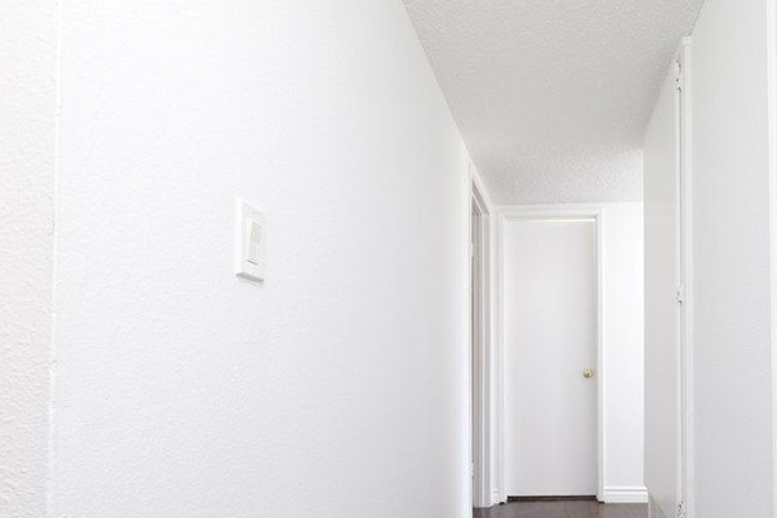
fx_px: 496
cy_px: 353
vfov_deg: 53.8
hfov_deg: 72.8
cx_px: 543
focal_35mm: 23
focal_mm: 14
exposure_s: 1/5
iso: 400
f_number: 8
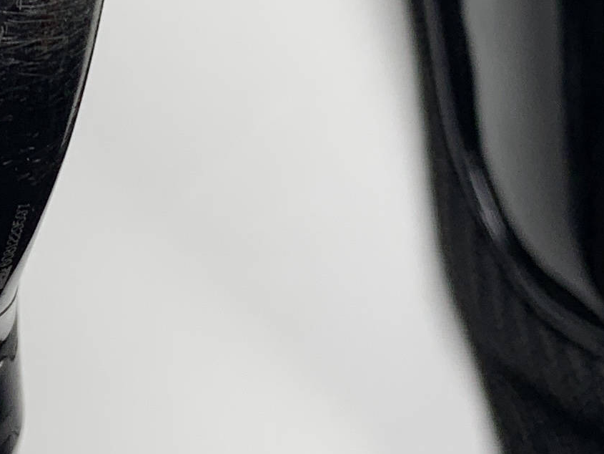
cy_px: -248
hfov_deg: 15.7
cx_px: 36
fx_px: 2164
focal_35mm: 124
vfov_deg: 11.4
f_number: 1.8
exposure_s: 1/173
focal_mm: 4.25
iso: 25
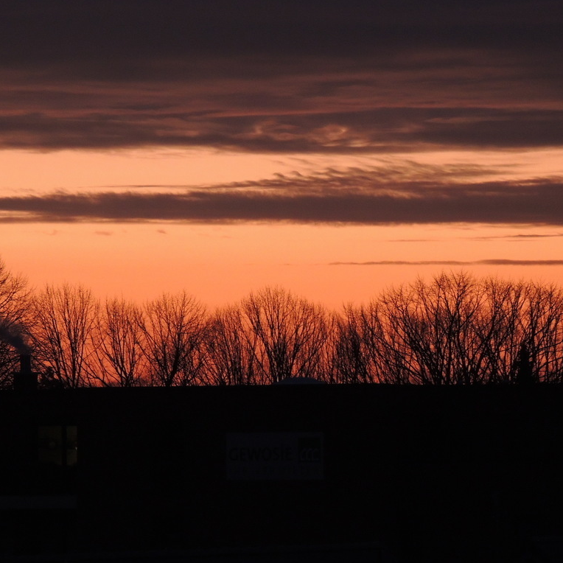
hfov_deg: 7.4
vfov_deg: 7.4
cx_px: 231
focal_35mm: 237
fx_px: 4361
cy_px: 282
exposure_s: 1/30
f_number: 4.6
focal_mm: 35.6
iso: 640
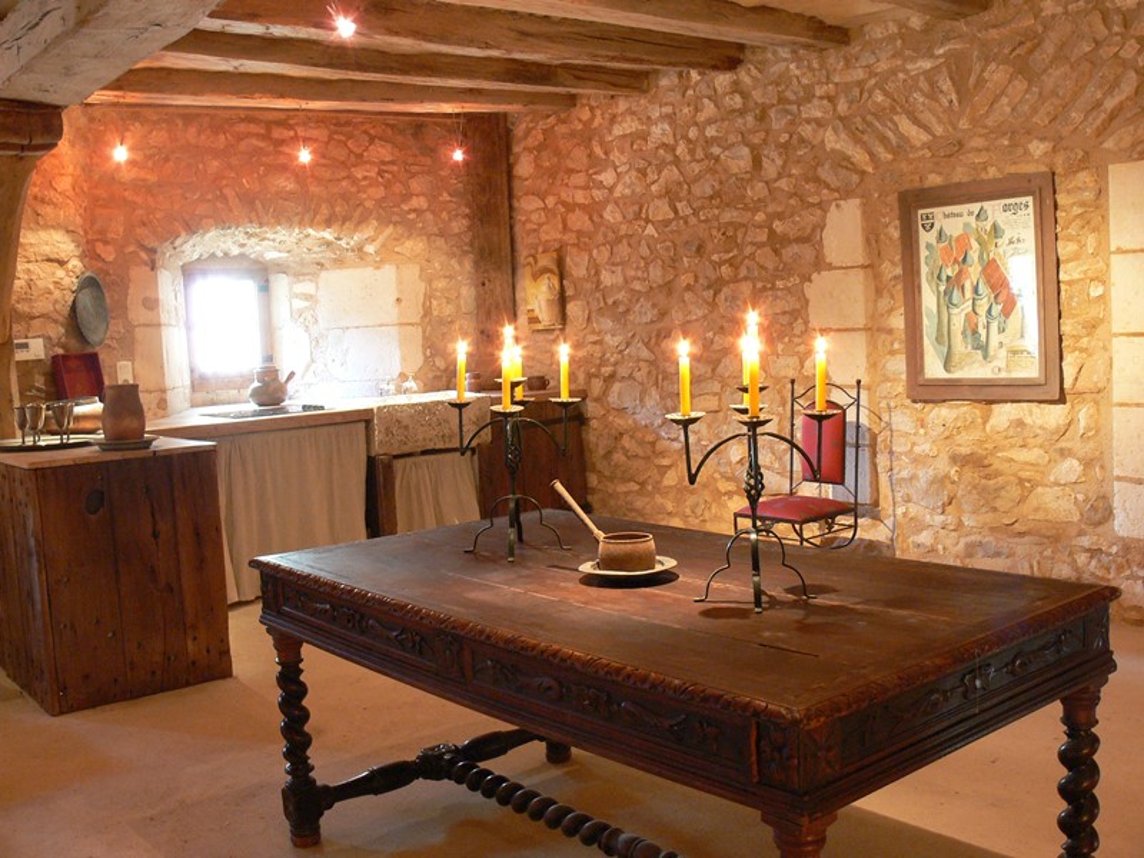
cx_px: 572
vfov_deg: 40.7
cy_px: 429
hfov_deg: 52.6
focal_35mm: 35
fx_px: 1157
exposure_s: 1/1.6
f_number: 4.5
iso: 200
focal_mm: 7.4
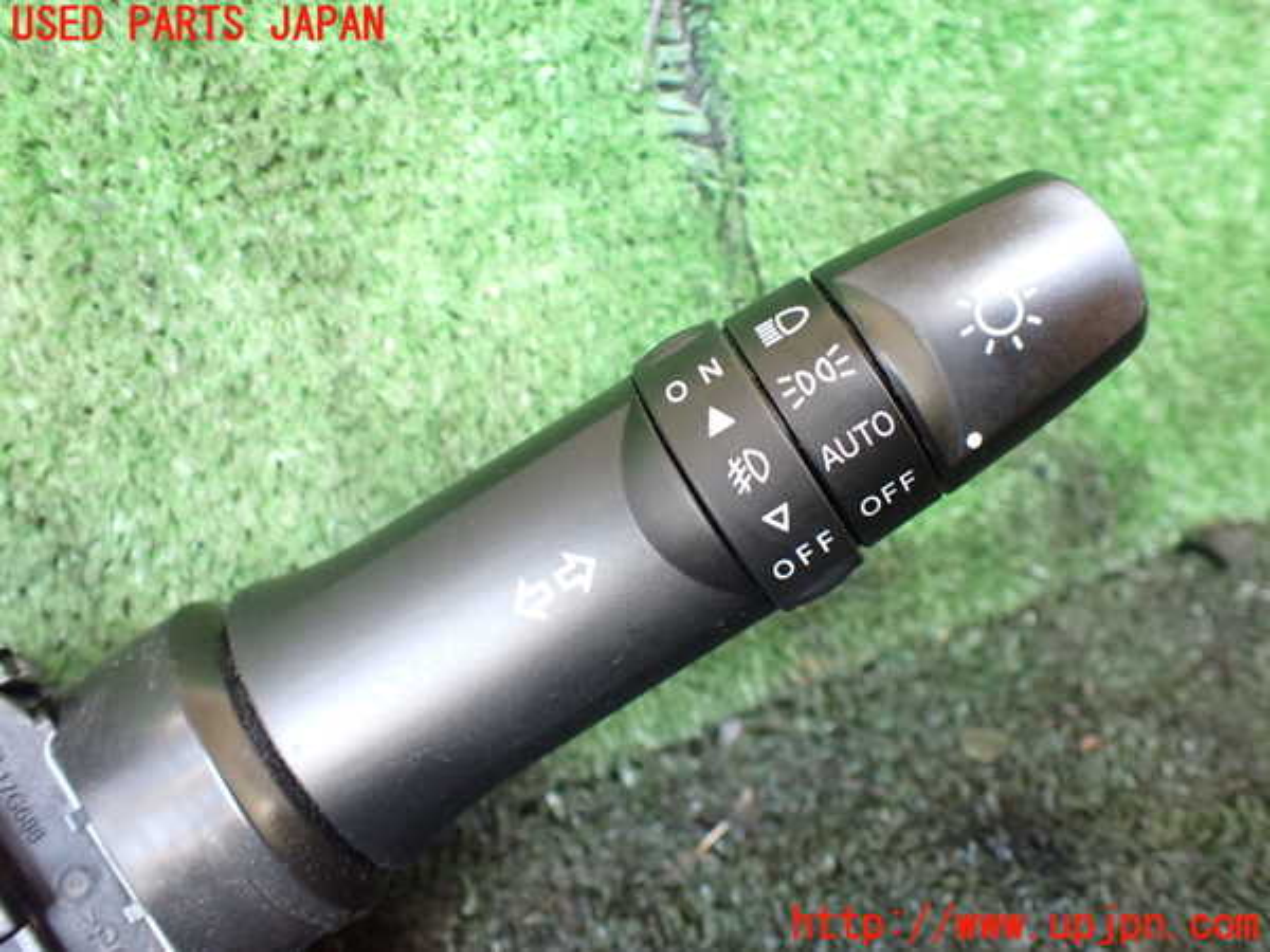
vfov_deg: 46.8
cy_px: 476
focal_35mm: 30
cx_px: 635
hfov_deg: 60.0
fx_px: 1101
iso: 800
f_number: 2.3
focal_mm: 5.4
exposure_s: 1/50
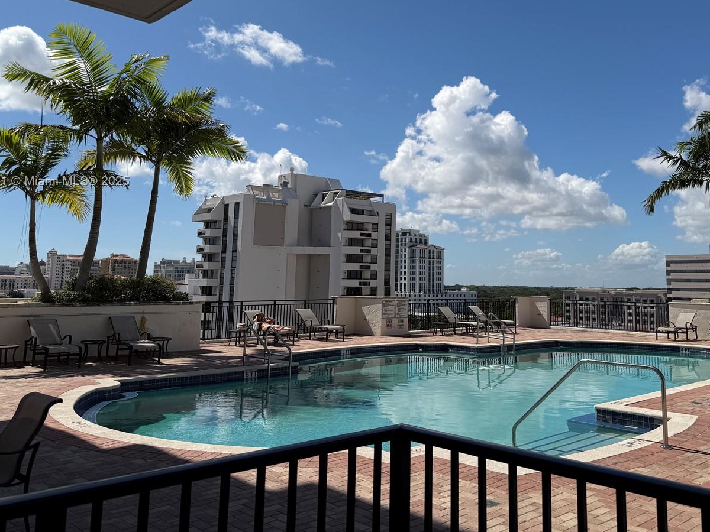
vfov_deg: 43.6
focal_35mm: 32
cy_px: 182
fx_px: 656
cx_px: 414
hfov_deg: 56.5
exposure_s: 1/9091
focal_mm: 6.76
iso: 80
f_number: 1.78
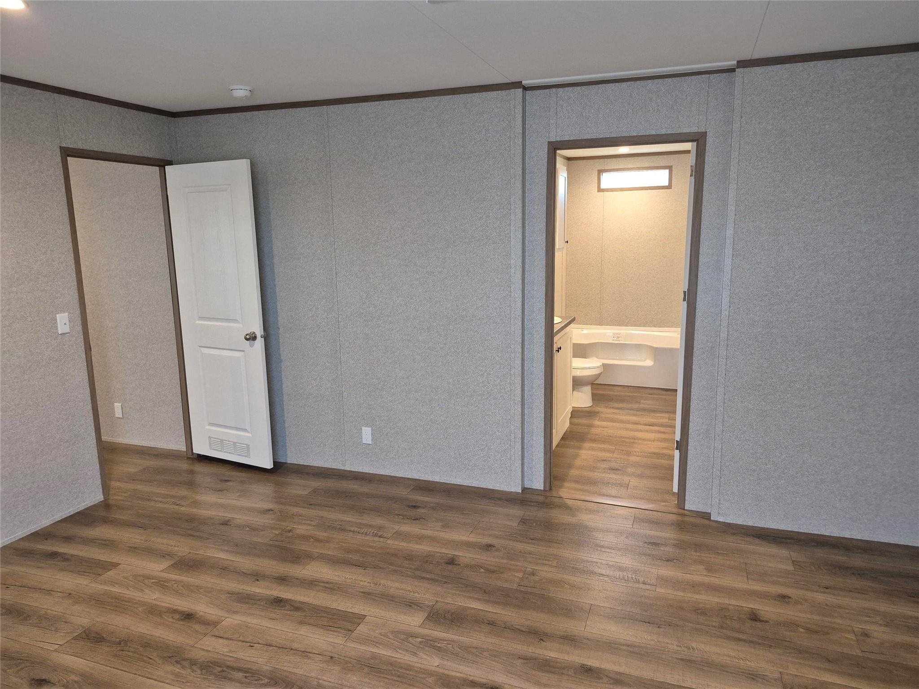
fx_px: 611
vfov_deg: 58.9
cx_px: 460
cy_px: 344
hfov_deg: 73.9
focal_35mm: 23
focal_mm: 5.4
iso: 500
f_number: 1.8
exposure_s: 1/120
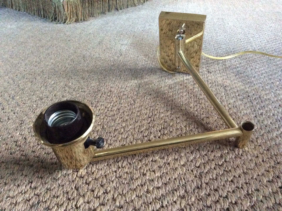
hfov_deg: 56.9
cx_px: 141
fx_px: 260
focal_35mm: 32
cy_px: 106
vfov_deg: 44.1
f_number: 2.4
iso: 640
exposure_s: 1/17
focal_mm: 3.3
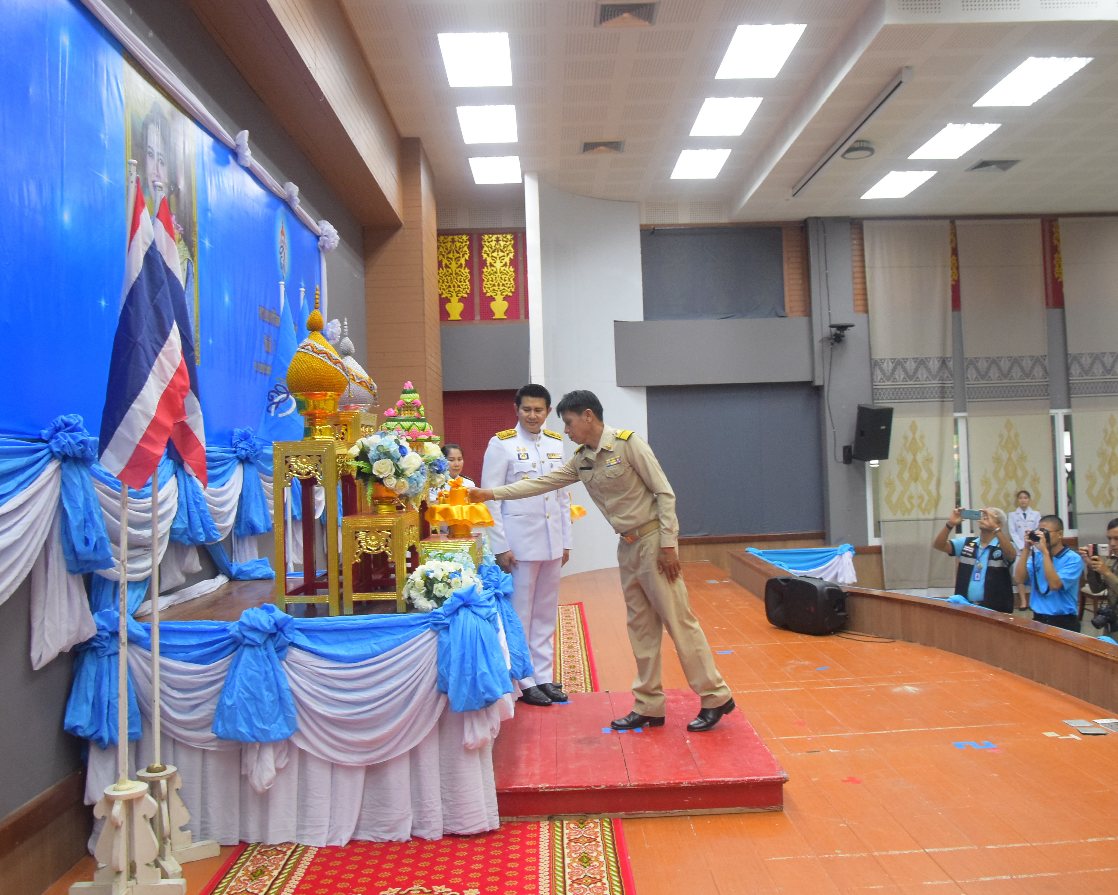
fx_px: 1026
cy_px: 440
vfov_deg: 47.1
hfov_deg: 57.2
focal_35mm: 31
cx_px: 586
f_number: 5
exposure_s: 1/125
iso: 2500
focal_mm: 18
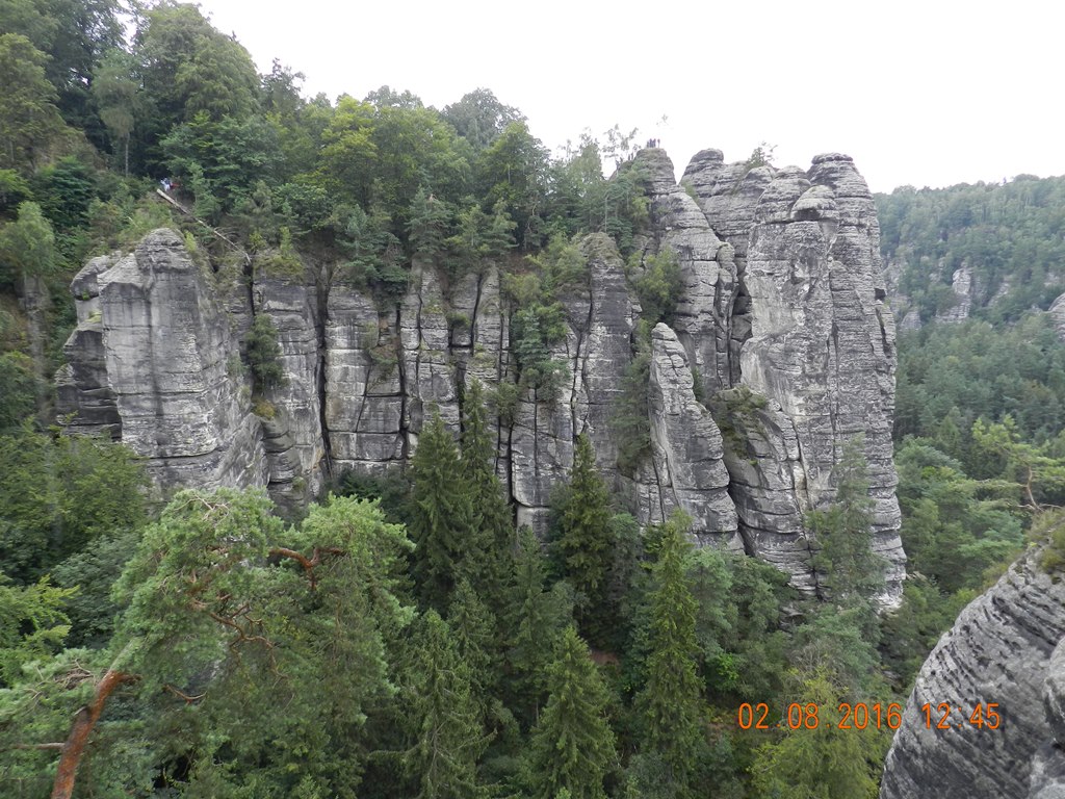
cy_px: 400
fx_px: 708
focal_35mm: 23
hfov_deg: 73.9
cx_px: 532
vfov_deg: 58.9
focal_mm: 4
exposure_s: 1/125
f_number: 3.4
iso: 160
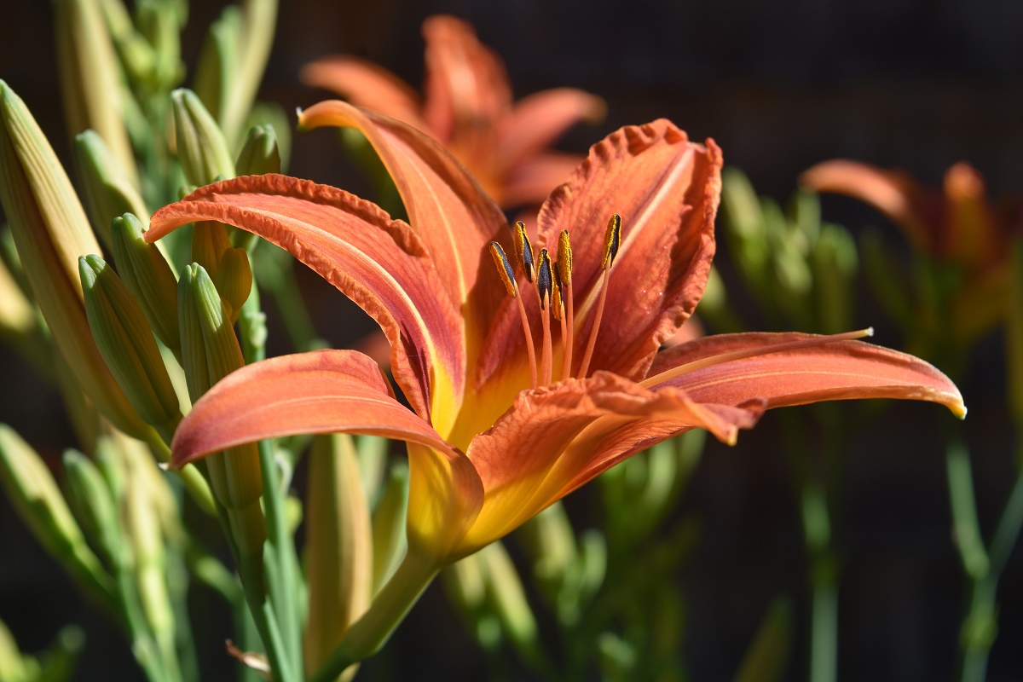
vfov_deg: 16.6
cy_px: 341
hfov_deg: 24.6
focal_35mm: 82
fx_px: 2344
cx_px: 512
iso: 100
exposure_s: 1/160
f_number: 8
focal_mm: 55
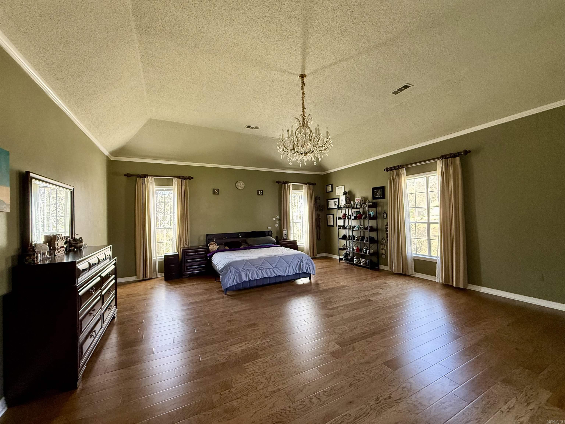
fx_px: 229
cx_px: 282
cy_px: 212
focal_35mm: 14
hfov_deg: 102.1
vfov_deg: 85.7
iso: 320
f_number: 2.2
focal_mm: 2.22
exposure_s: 1/64
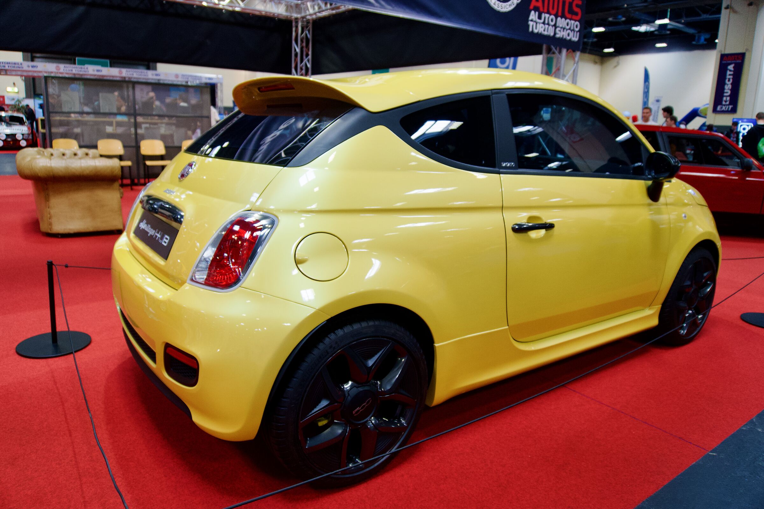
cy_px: 254
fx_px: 509
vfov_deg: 53.1
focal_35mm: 24
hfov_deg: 73.7
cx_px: 382
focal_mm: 16
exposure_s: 1/160
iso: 800
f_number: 4
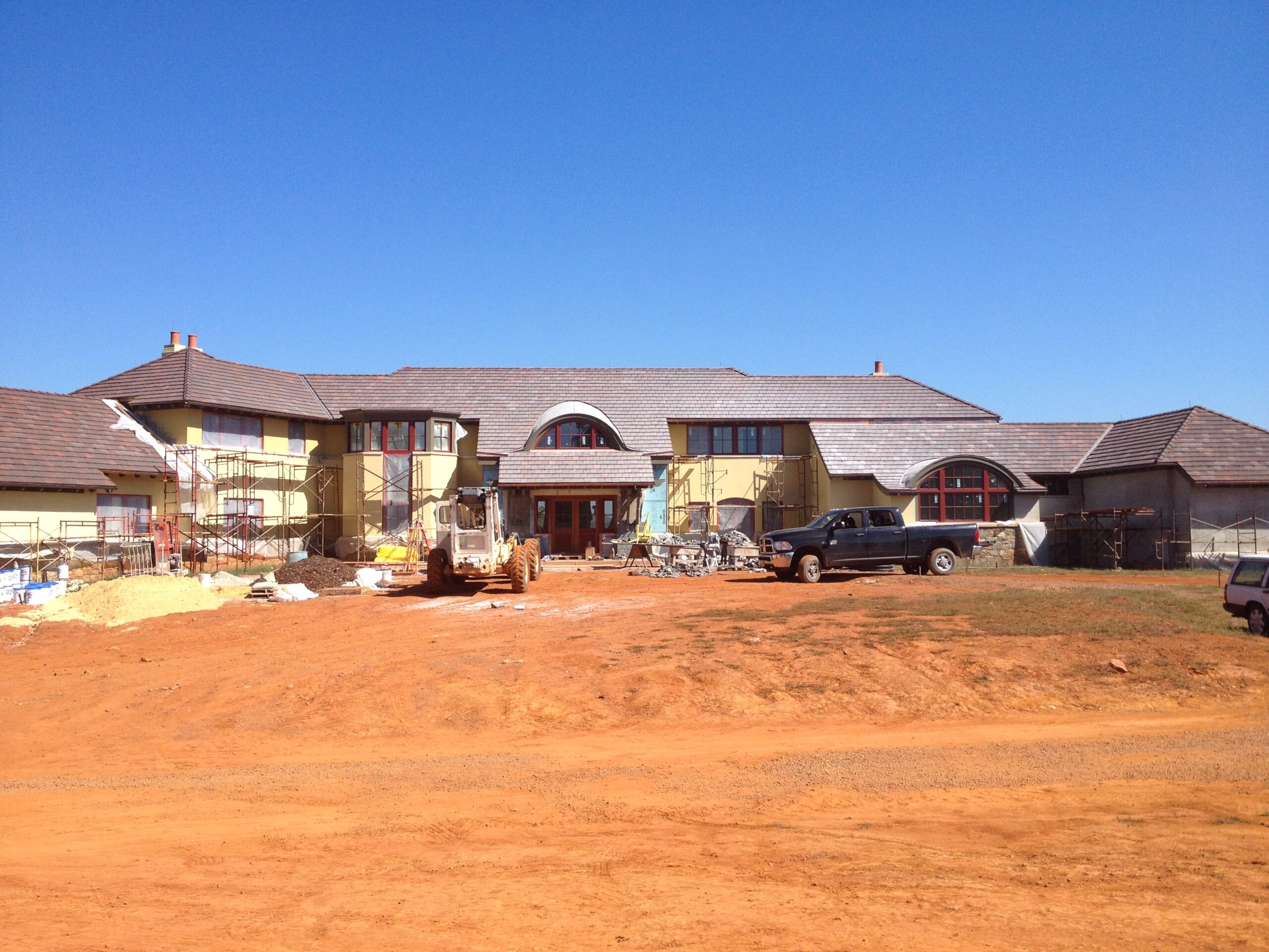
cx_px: 634
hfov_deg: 52.6
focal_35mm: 35
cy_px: 476
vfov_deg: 40.7
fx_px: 1283
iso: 50
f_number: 2.4
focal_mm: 4.28
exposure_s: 1/1623
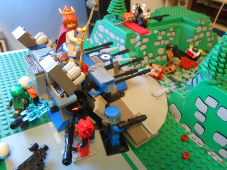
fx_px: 197
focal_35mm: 30
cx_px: 114
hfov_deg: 60.0
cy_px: 85
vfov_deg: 46.8
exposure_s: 1/1.6
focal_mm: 5.3
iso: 400
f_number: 3.8
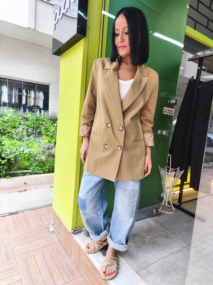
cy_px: 142
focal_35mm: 23
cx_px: 106
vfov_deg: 73.9
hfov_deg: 58.9
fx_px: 189
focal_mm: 5.35
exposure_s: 1/100
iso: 80
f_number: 1.7
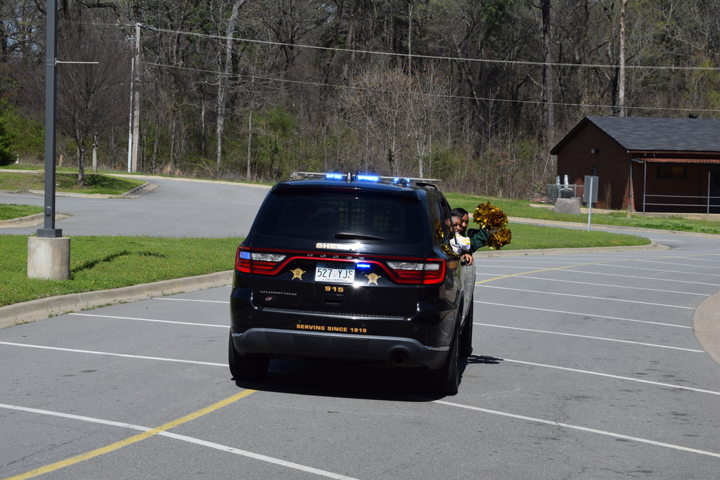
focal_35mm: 82
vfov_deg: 16.6
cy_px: 240
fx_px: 1650
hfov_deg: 24.6
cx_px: 360
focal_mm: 55
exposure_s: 1/400
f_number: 10
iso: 200
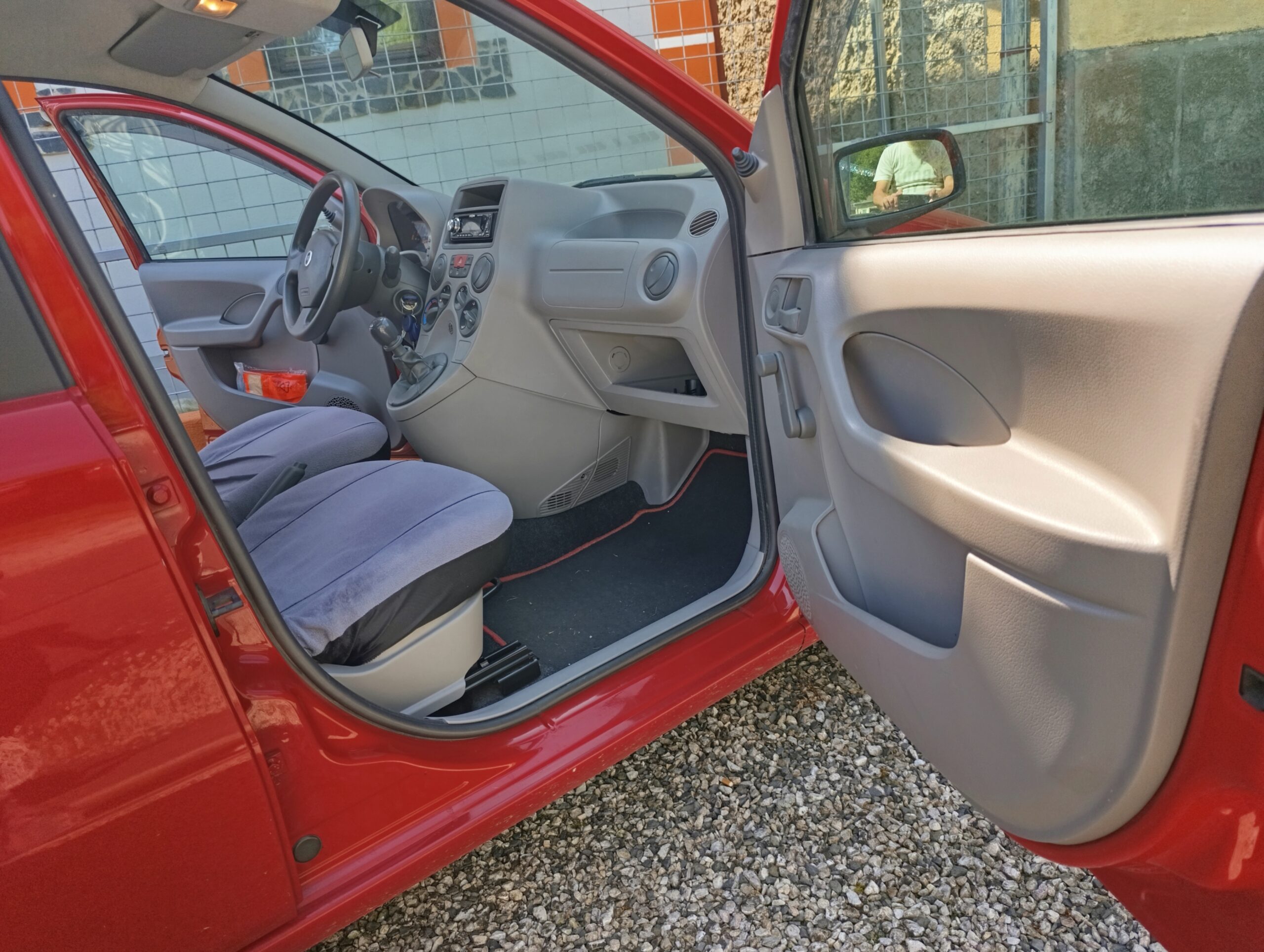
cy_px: 476
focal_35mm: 23
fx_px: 841
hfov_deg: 73.8
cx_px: 632
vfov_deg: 59.0
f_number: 1.6
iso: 80
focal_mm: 6.14
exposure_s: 1/100
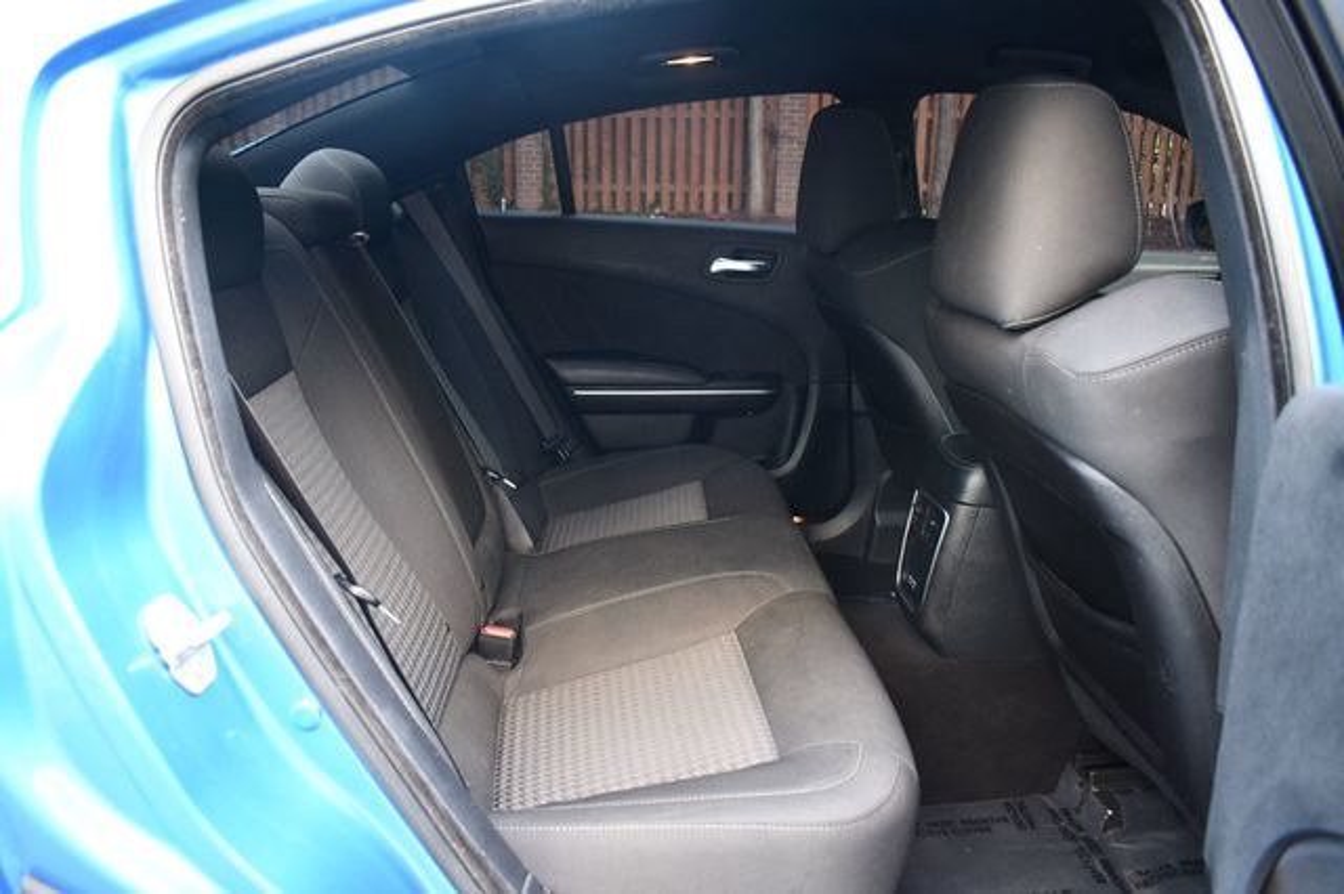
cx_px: 672
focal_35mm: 27
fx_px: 1007
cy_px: 447
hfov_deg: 67.4
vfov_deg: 47.9
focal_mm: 18
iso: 1400
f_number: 3.5
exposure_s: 1/125
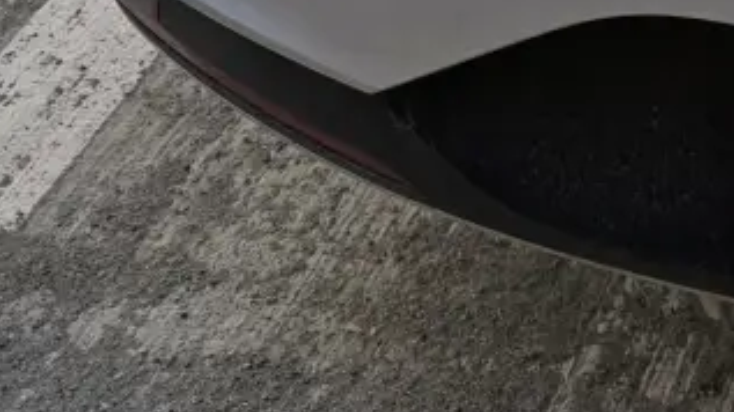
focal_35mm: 114
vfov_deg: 9.7
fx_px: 2218
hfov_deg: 15.8
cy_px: -461
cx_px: 1355
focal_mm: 6.3
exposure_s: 1/395
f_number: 1.7
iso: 12
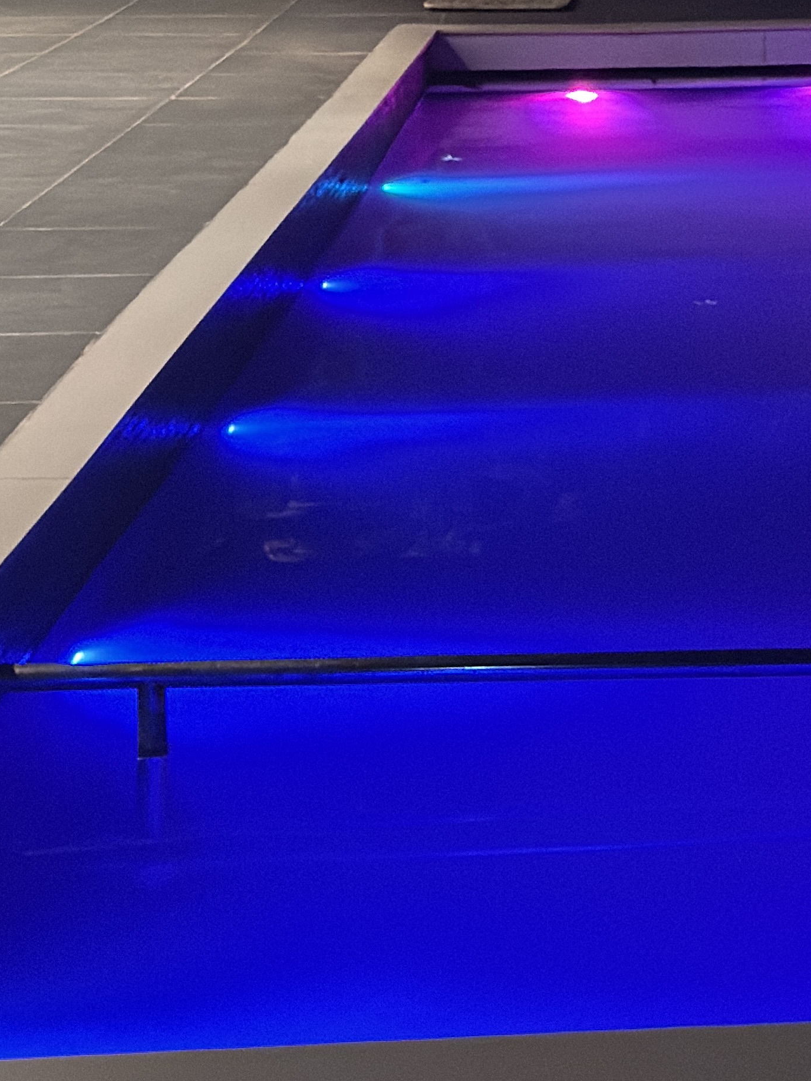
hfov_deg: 13.3
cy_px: 153
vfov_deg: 17.8
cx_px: 911
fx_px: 3404
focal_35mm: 109
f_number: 1.78
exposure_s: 1/18
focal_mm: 6.76
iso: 1000
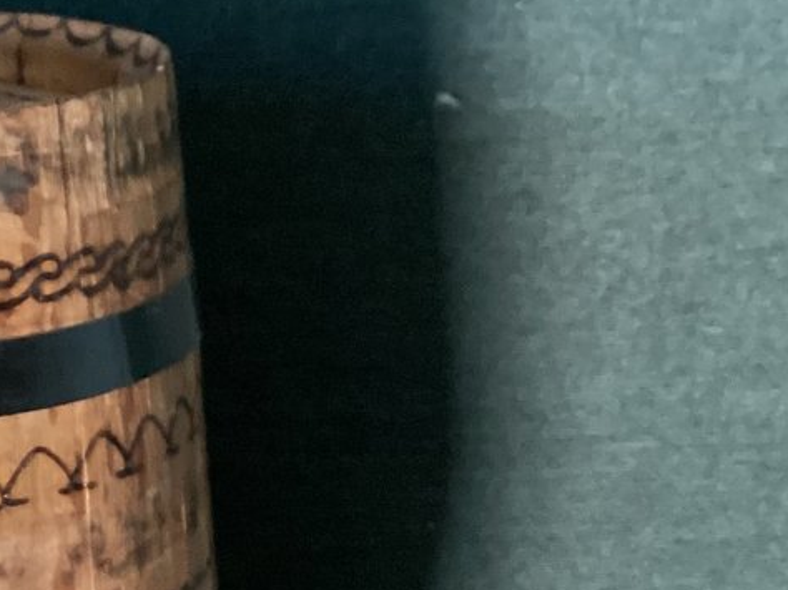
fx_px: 2252
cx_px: -345
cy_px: 612
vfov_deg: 14.6
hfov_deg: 18.0
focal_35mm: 99
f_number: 2.4
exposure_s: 1/40
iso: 320
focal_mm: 3.3
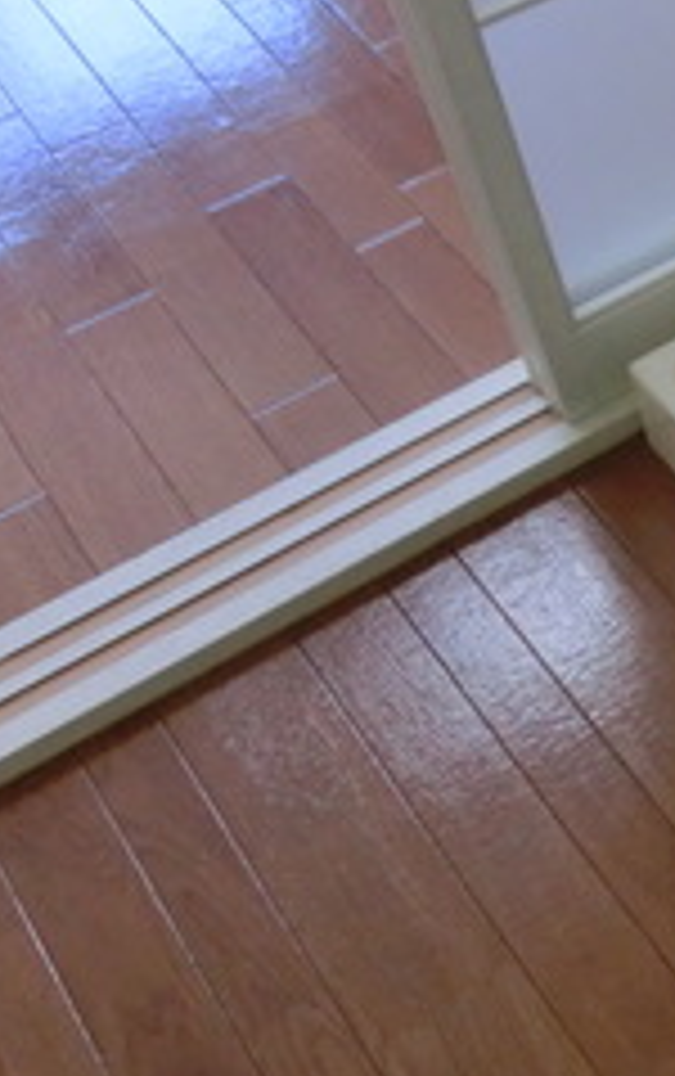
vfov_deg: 32.9
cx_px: 1138
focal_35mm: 62
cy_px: 509
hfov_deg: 17.7
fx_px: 1819
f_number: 3.3
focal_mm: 4.4
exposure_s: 1/125
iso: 400
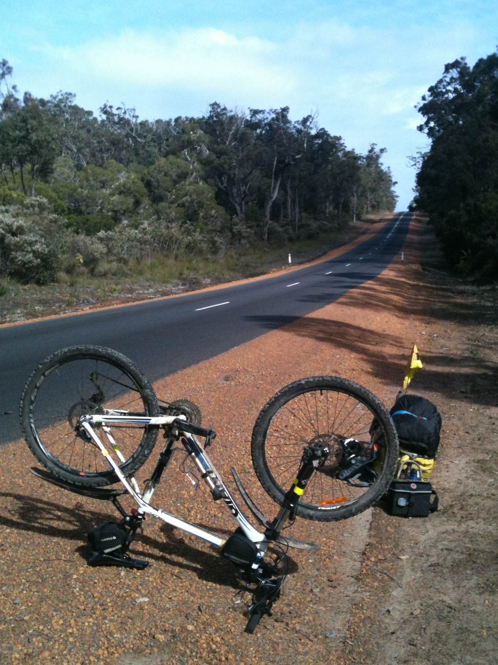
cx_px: 268
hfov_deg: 35.9
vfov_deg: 46.8
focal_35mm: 40
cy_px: 344
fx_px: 767
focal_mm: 3.85
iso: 64
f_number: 2.8
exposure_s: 1/879
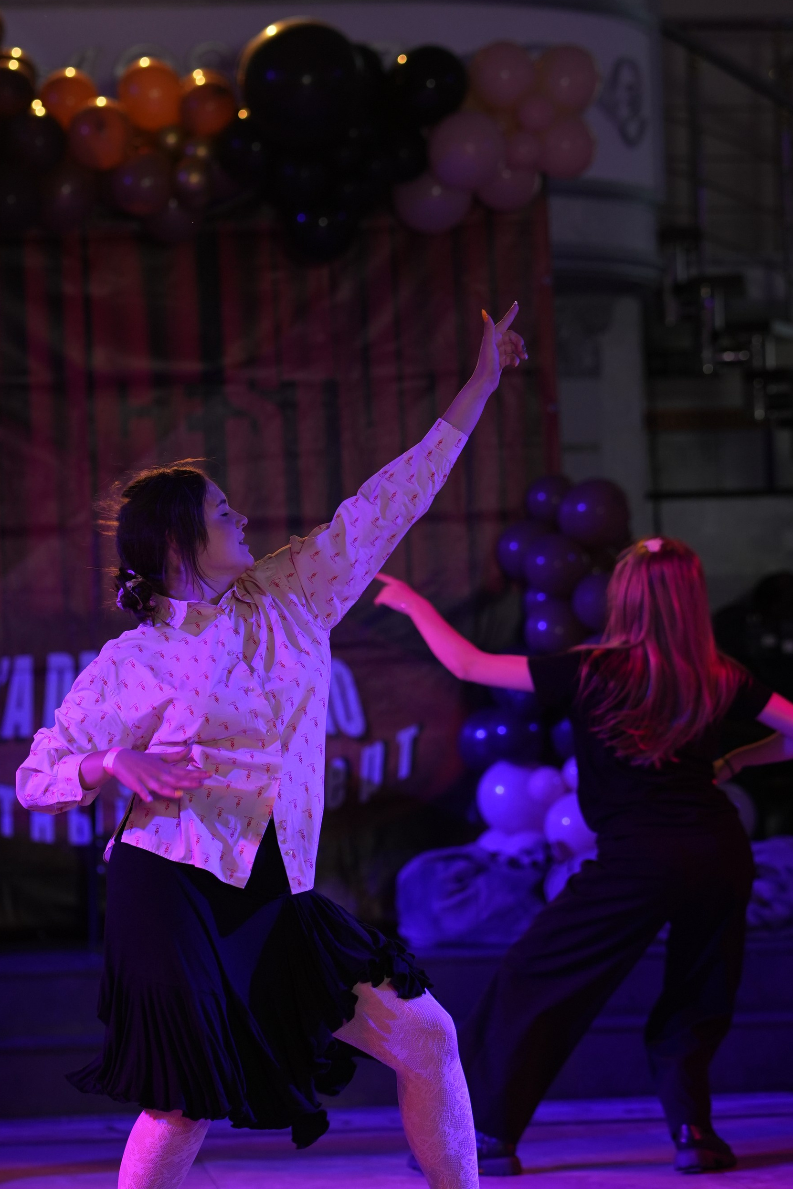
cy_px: 588
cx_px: 233
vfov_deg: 15.6
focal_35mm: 131
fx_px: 4329
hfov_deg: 10.5
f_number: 2.2
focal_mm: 85
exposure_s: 1/400
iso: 800
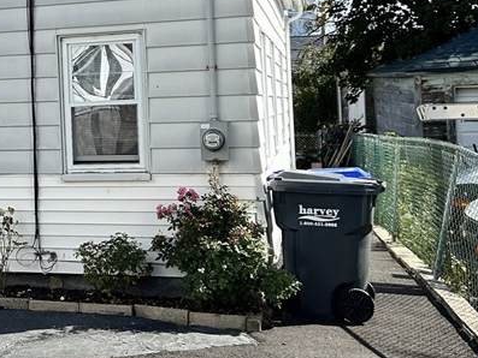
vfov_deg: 21.7
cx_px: -12
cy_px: 78
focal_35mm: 67
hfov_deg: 27.2
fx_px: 925
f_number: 1.5
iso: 50
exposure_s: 1/2695
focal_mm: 5.7
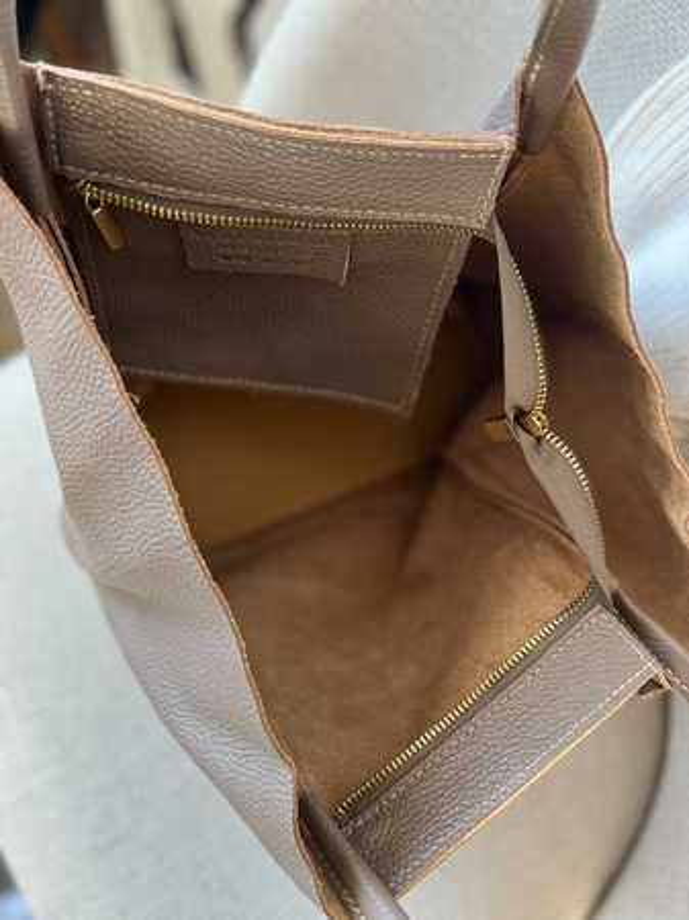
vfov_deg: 67.3
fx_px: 691
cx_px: 344
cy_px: 460
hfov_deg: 53.0
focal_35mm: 26
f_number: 1.5
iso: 125
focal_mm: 5.7
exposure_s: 1/120
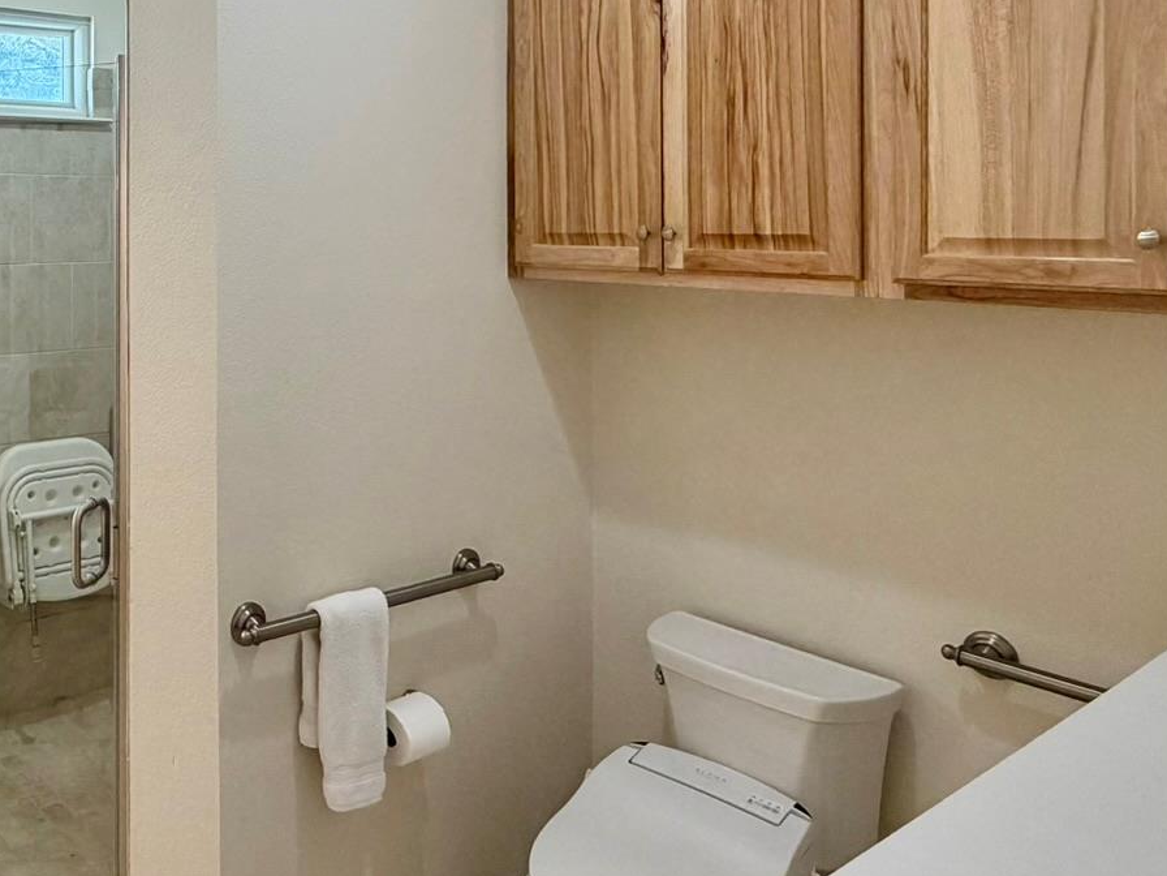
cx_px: 162
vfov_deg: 42.8
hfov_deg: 51.5
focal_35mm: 32
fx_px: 1079
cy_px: 224
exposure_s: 1/120
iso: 200
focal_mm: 2.22
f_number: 2.2
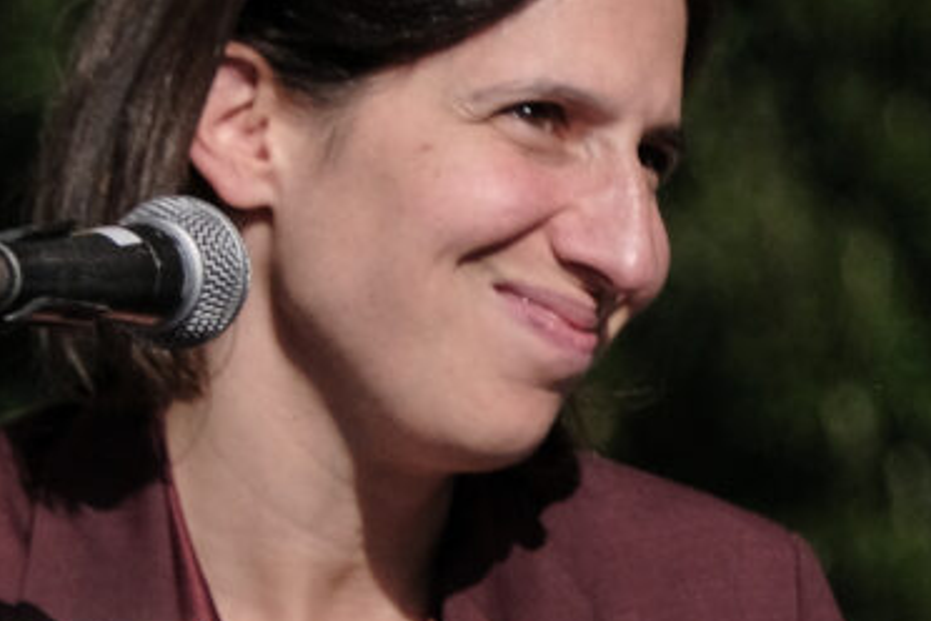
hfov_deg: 1.5
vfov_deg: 1.0
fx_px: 36642
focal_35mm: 1417
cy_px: 593
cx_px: 415
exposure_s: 1/250
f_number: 6.3
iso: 800
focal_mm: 300
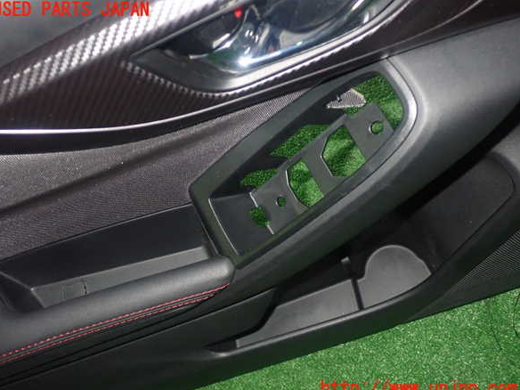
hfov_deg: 50.1
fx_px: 556
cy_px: 199
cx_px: 255
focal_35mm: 37
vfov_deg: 38.7
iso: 800
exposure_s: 1/40
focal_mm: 6.37
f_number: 7.1
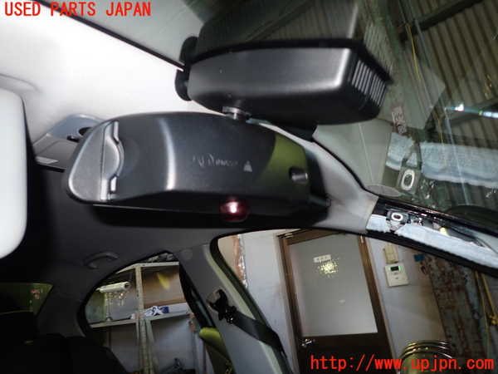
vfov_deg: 54.9
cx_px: 249
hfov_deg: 69.4
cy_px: 187
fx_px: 360
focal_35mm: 25
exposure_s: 1/30
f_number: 2
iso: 200
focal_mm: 4.5
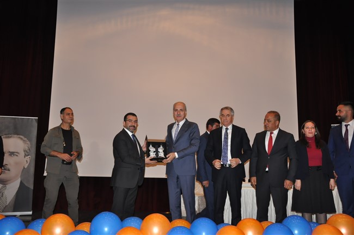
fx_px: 354
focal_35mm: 36
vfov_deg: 36.8
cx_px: 177
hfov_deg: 53.2
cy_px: 118
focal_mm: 24
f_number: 3.8
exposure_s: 1/60
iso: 800
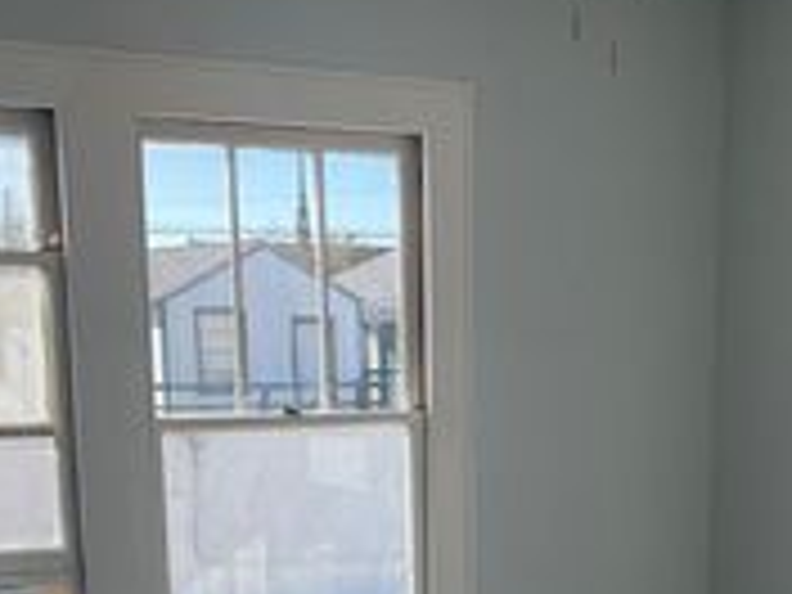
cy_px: 704
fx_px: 1624
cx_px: 495
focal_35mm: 71
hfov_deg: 27.3
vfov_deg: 19.6
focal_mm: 5.1
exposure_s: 1/1667
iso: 32
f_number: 1.6
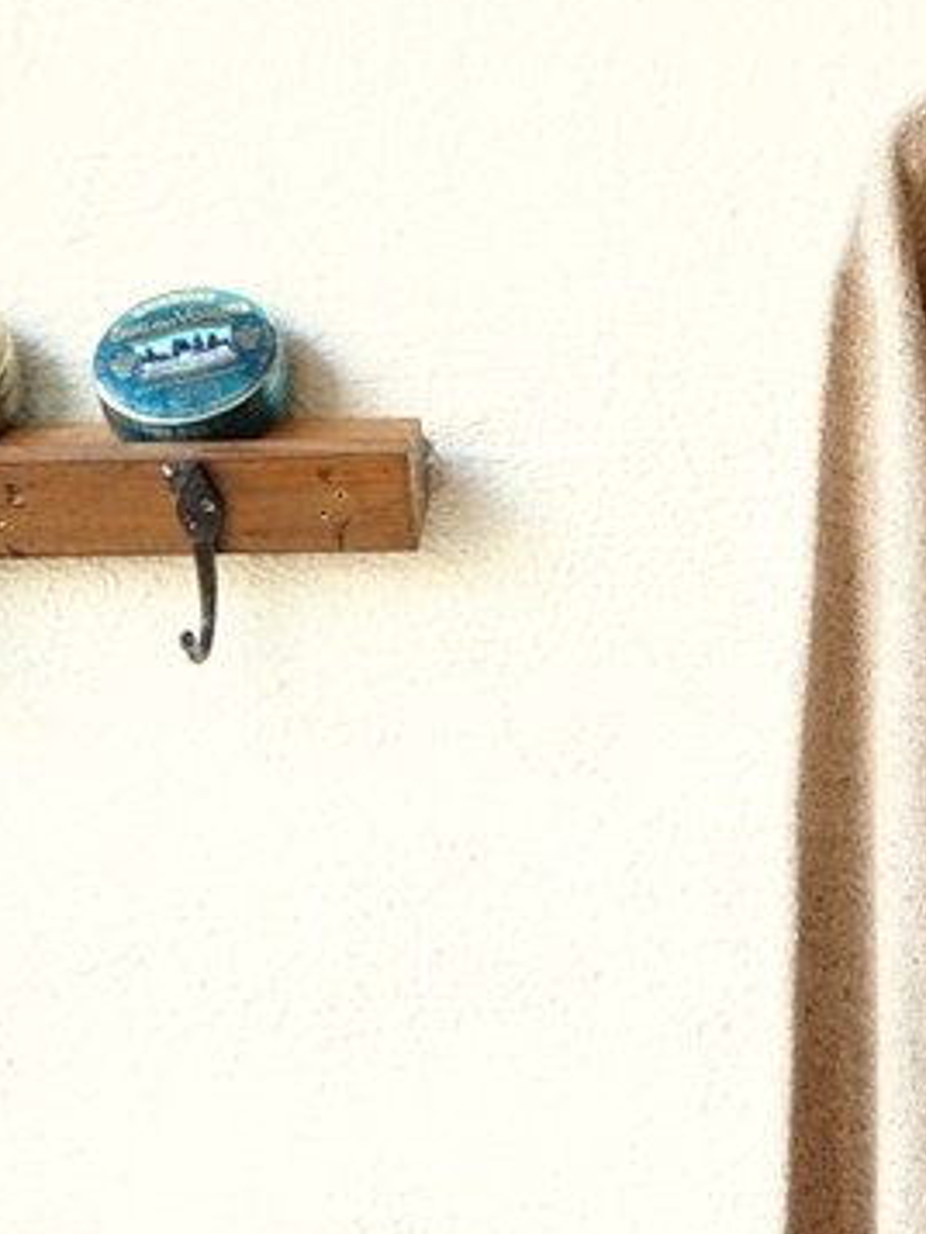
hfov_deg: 14.9
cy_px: 805
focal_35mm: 97
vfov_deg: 20.2
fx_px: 3458
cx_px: 1040
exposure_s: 1/25
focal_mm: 30
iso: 800
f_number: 8
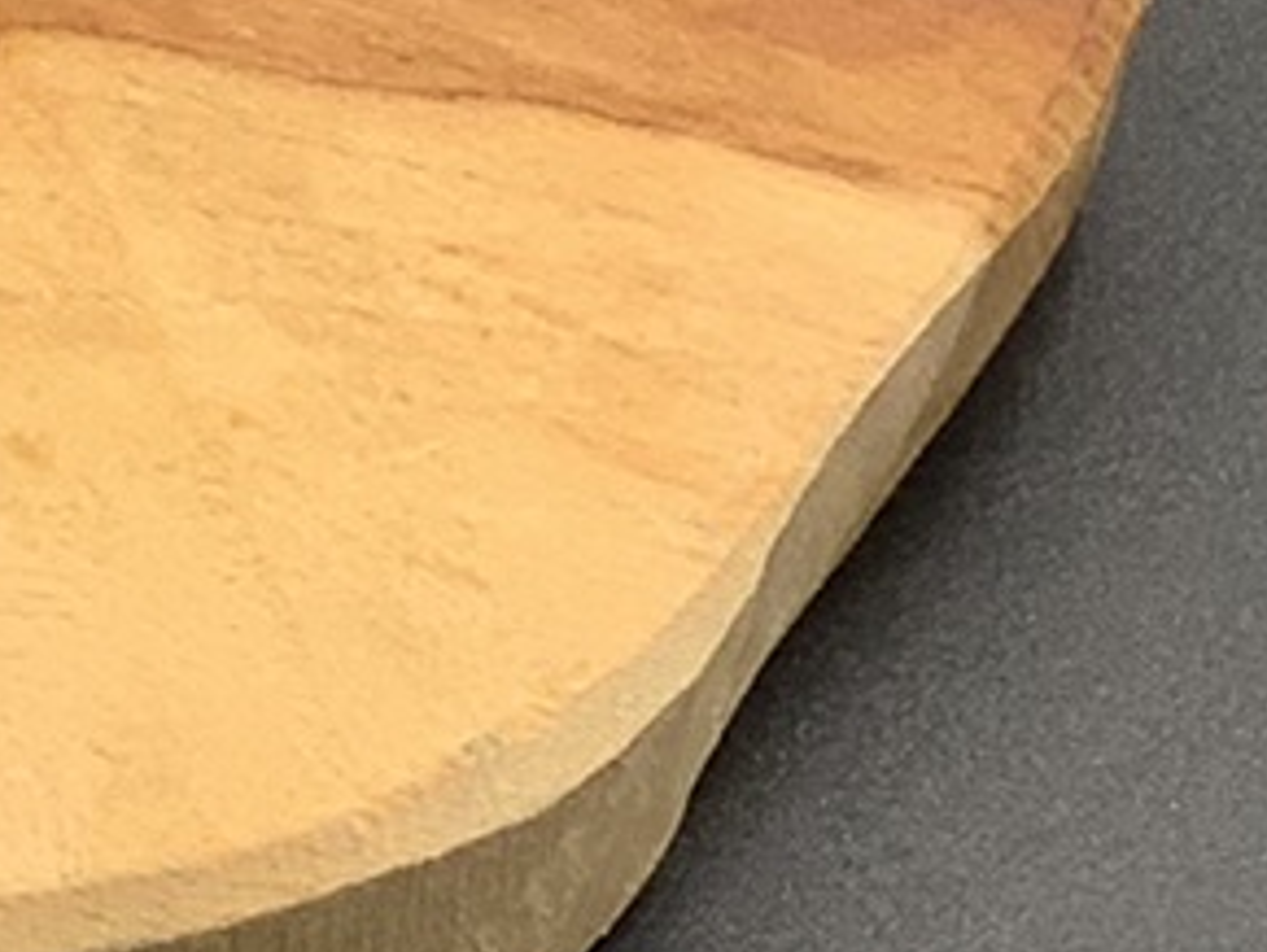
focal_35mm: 367
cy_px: -1018
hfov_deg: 5.3
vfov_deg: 4.0
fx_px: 13444
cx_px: -1516
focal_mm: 6
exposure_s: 1/122
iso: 32
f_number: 2.4
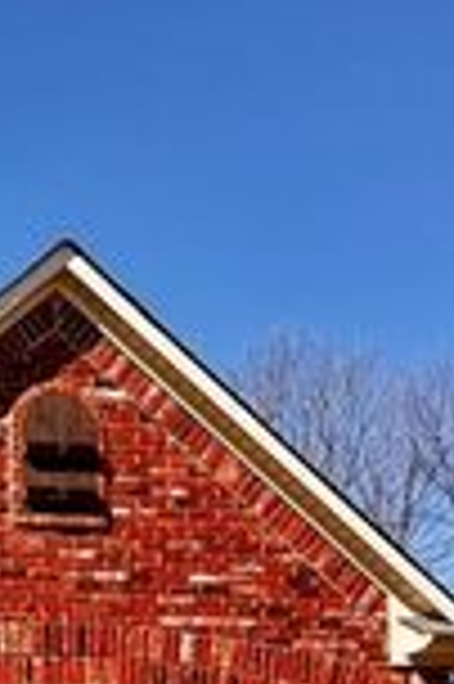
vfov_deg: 25.5
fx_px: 1213
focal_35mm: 64
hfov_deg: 18.1
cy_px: 961
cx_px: -288
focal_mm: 2.22
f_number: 2.2
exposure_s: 1/1567
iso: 50
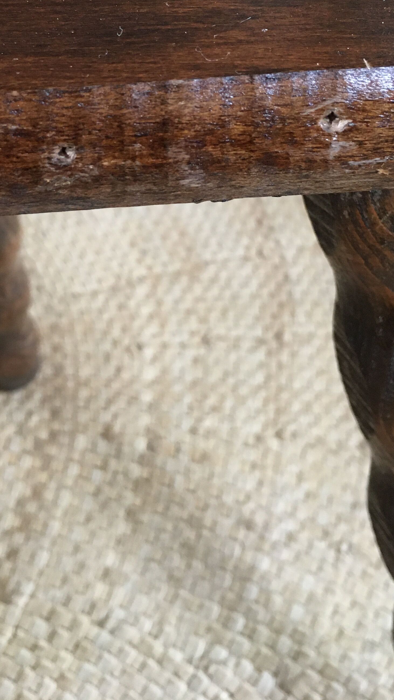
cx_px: 166
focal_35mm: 49
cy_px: 167
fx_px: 910
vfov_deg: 40.8
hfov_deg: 24.4
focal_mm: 4.15
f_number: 2.2
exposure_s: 1/33
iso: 250
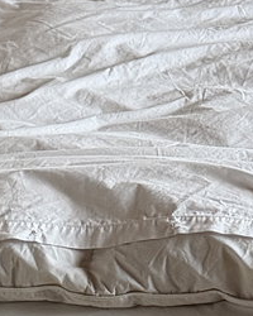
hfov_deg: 7.6
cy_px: -141
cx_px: 400
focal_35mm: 200
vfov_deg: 9.4
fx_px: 1872
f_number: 1.78
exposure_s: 1/60
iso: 320
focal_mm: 6.76
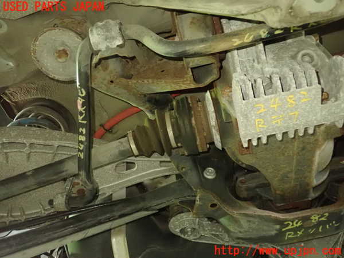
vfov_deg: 46.8
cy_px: 129
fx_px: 298
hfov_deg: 60.0
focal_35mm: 30
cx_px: 172
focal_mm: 5.5
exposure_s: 1/30
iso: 1600
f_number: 2.3
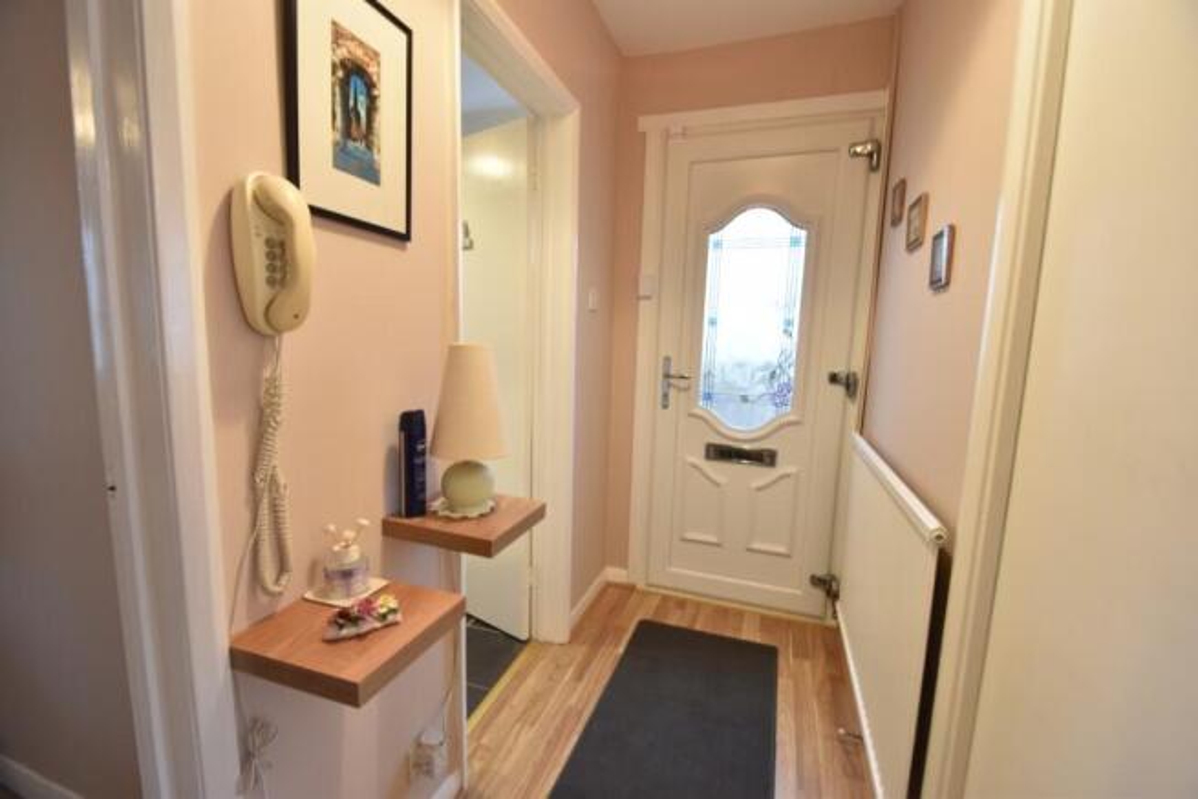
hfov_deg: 100.4
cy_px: 400
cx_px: 599
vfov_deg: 77.4
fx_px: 499
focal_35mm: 15
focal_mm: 10
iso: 360
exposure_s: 1/15
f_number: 5
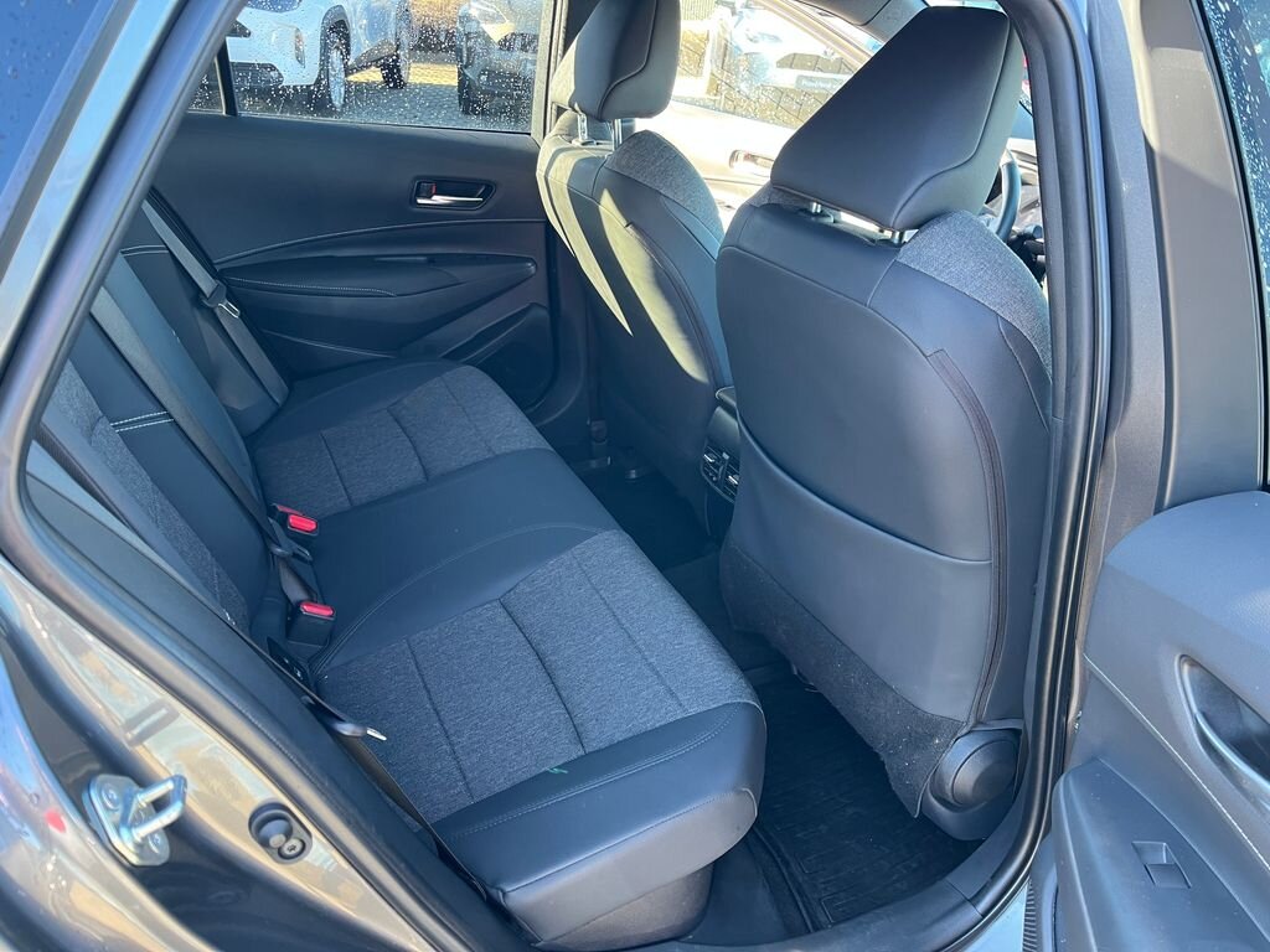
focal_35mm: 26
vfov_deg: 53.1
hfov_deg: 67.3
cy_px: 476
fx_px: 954
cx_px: 635
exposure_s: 1/69
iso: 125
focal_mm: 5.1
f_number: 1.6
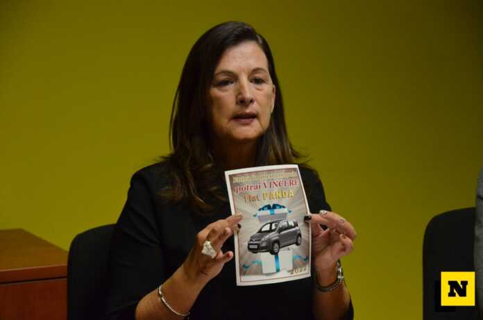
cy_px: 160
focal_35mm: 123
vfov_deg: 11.1
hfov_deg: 16.7
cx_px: 242
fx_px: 1647
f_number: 5
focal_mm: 82
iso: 3200
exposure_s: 1/160
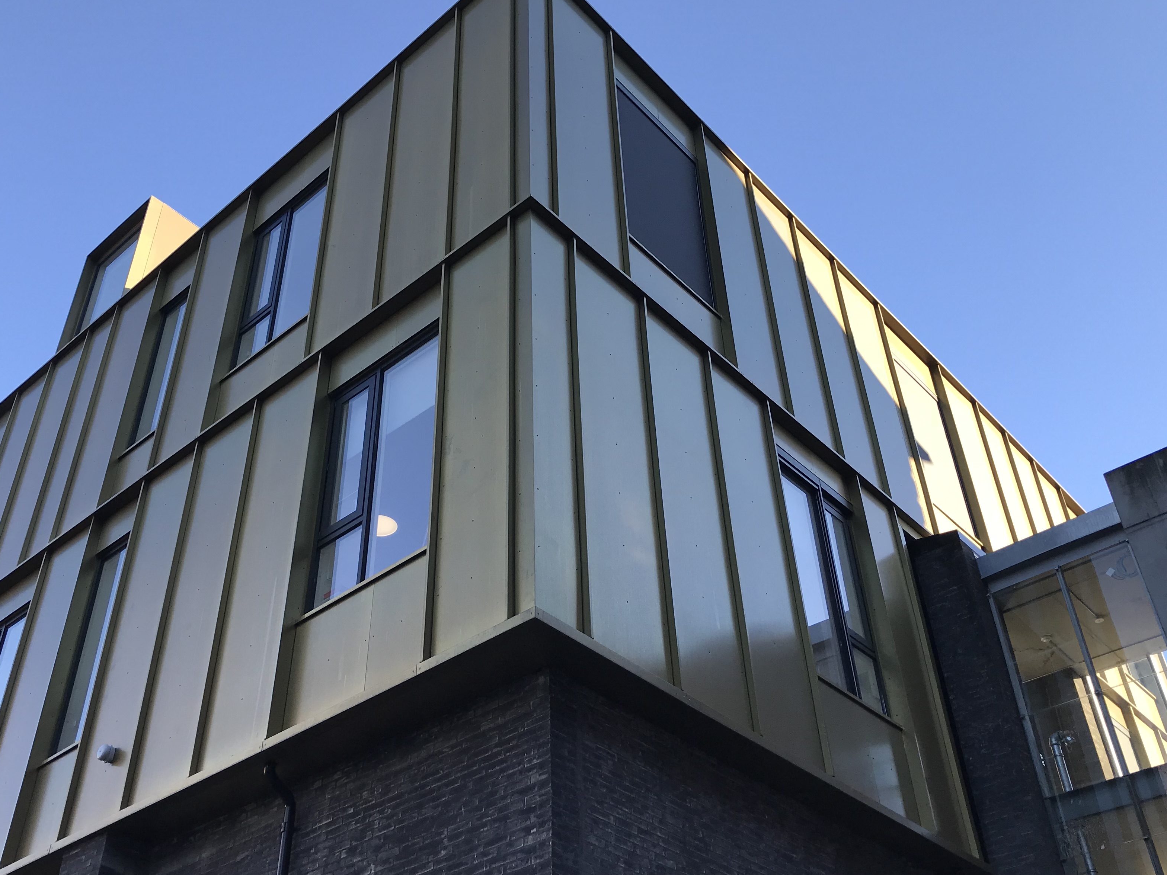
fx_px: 1214
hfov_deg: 51.3
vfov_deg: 39.7
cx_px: 538
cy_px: 453
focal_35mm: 36
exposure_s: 1/380
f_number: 1.8
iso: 20
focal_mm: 3.99
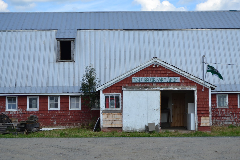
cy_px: 80
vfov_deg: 16.6
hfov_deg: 24.6
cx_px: 120
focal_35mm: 82
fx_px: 550
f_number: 8
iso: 100
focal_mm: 55
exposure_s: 1/250
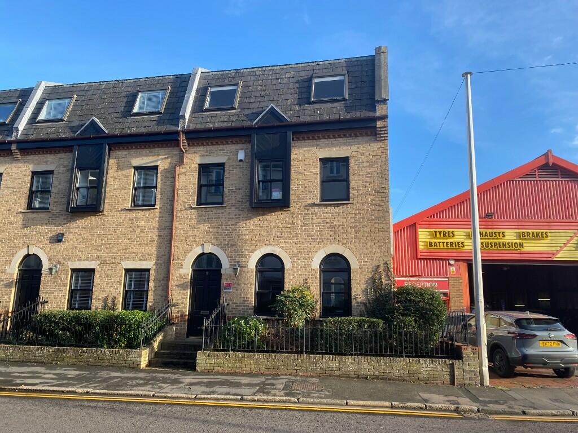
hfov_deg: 67.3
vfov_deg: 53.1
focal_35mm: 26
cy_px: 216
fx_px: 434
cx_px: 289
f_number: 1.8
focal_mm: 4.25
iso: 32
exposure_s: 1/767
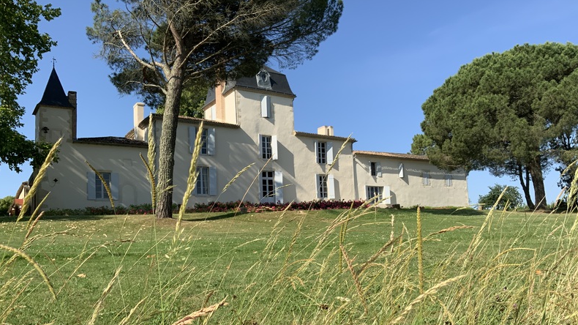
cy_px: 198
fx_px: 490
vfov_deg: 36.5
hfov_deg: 61.0
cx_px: 288
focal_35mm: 32
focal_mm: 3
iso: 16
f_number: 1.8
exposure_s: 1/1626
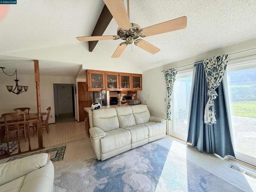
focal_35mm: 14
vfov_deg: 85.7
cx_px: 128
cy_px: 96
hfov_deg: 102.1
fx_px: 104
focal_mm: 2.22
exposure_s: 1/99
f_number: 2.2
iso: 125
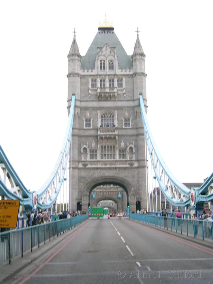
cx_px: 106
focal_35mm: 48
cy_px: 142
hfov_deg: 30.3
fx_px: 394
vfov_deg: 39.7
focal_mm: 7.3
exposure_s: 1/43
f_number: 3.1
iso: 50
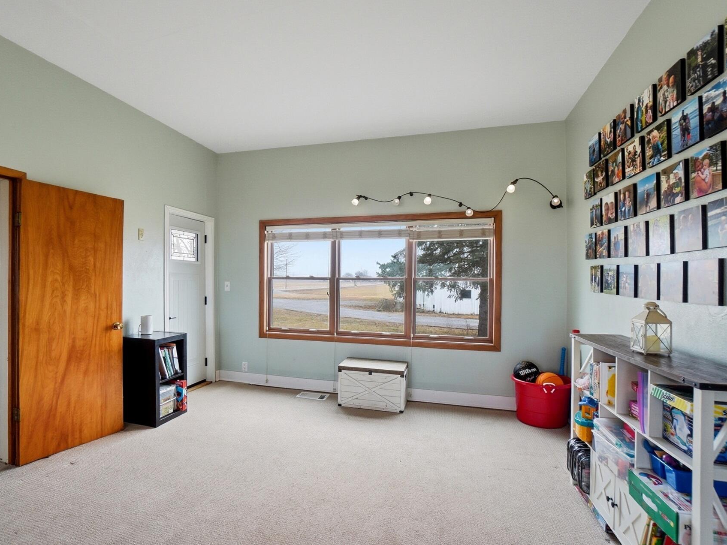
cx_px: 330
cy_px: 277
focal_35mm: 17
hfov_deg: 90.8
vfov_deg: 74.7
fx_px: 357
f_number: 4
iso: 100
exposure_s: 1/1000
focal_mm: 10
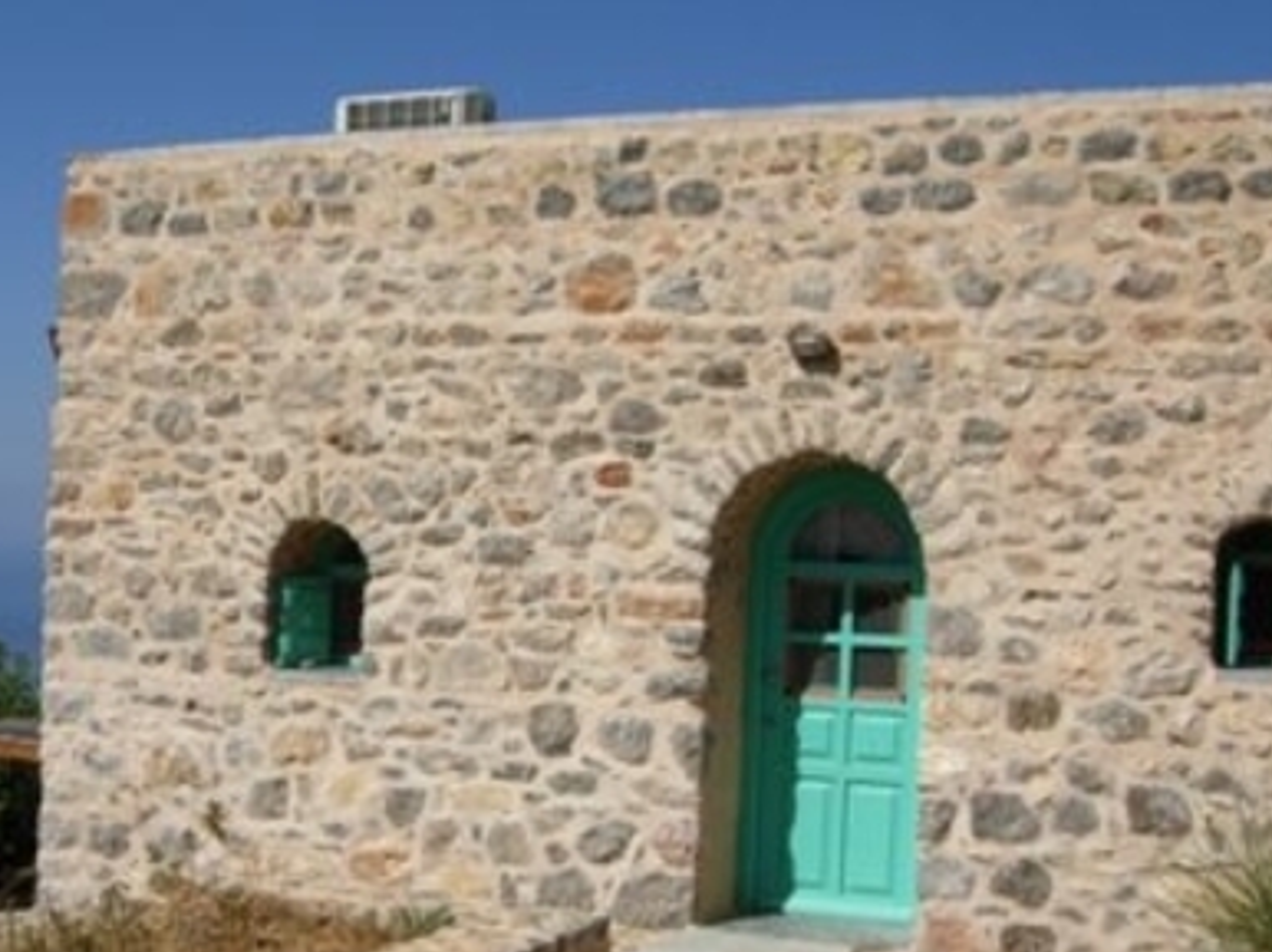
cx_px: 386
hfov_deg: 33.9
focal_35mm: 56
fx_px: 2056
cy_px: 576
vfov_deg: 26.0
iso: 50
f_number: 7.6
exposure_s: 1/470
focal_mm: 7.5
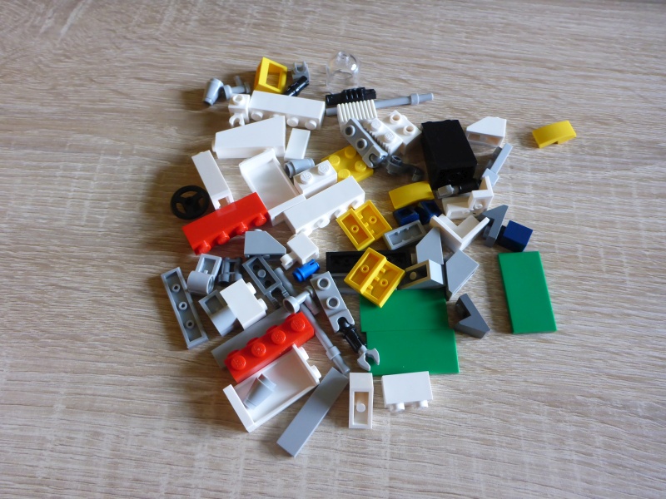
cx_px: 333
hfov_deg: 63.4
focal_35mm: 28
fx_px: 539
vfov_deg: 49.7
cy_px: 250
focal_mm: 4.9
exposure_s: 1/60
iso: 320
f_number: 3.3
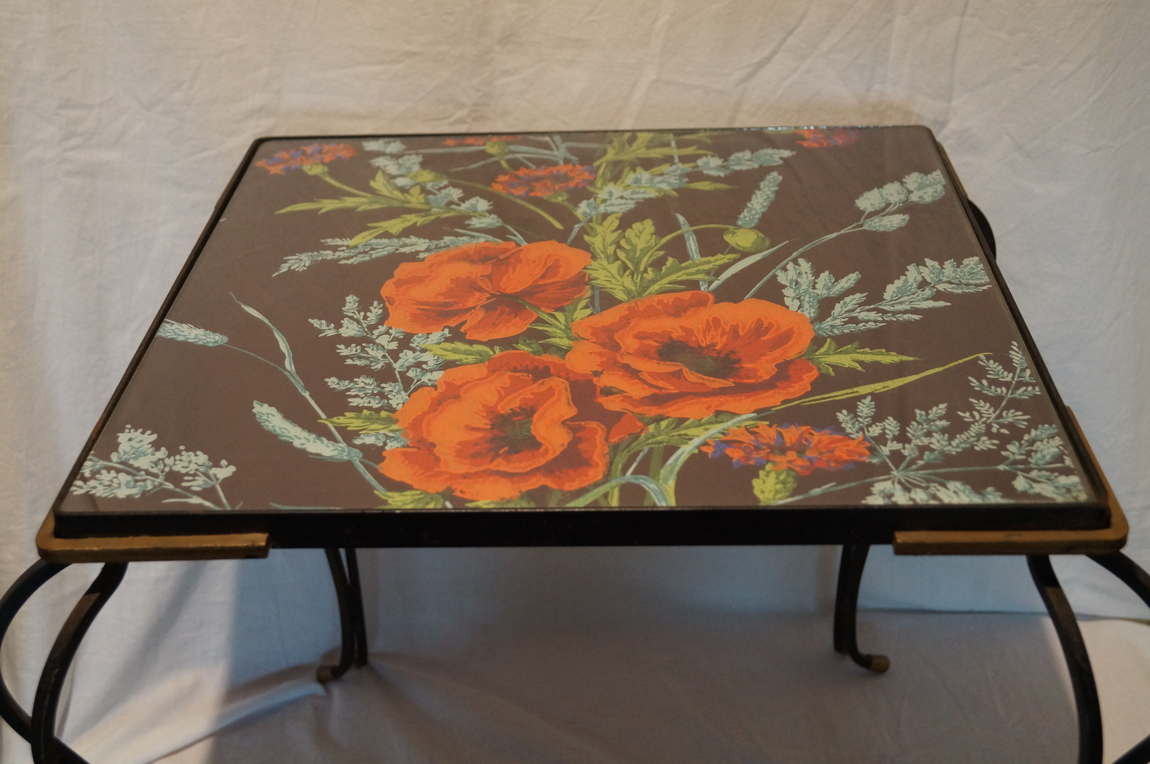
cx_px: 575
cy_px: 382
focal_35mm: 45
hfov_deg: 43.6
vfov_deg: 29.8
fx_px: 1436
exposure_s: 1/60
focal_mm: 30
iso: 1250
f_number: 4.5
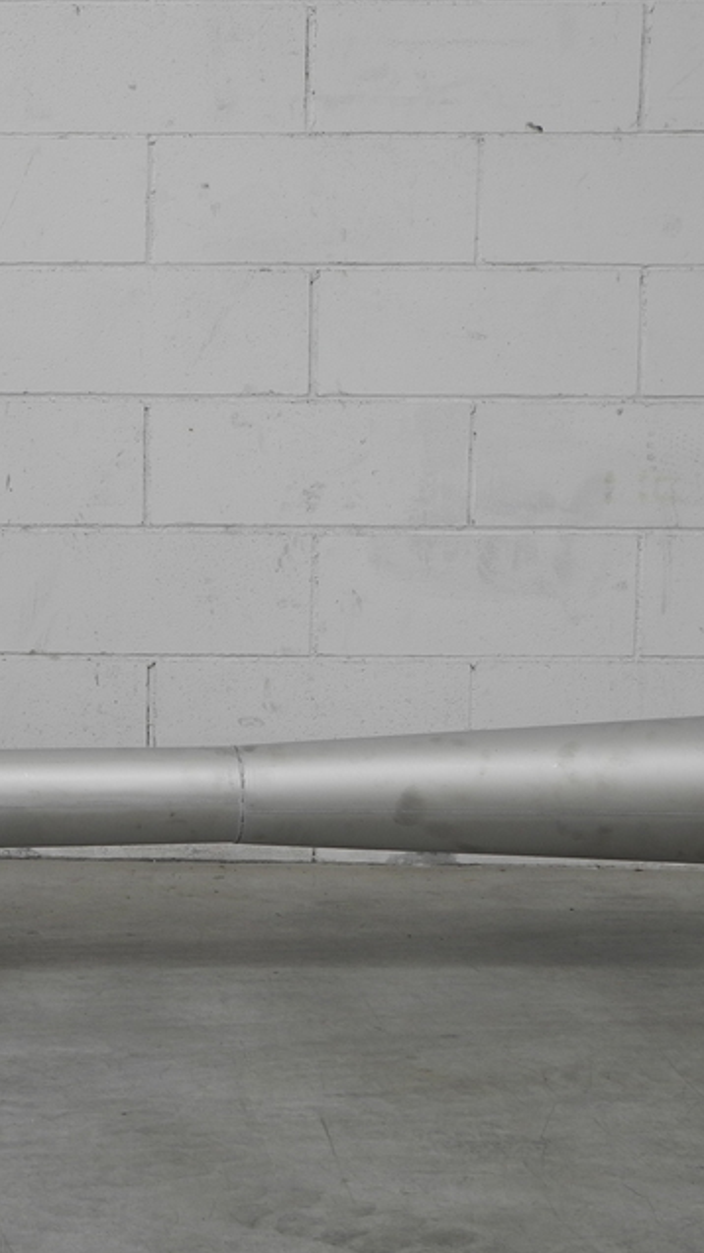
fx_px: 2557
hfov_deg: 15.2
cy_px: 596
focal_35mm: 77
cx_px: -87
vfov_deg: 27.5
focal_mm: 9.7
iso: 100
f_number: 3.2
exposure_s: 1/160
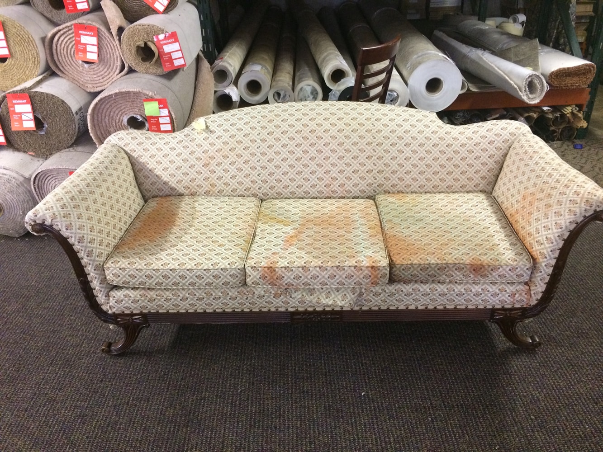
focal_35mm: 29
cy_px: 226
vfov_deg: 48.2
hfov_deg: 61.7
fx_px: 505
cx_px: 302
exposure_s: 1/30
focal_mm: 4.15
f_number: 2.2
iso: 250
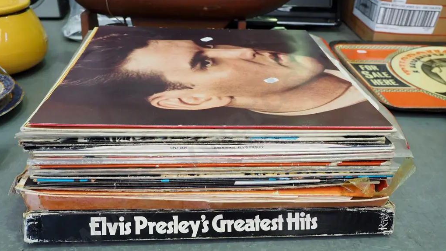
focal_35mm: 35
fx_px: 414
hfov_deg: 56.6
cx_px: 223
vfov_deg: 33.7
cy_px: 136
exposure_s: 1/80
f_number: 5.6
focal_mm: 16
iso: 1250
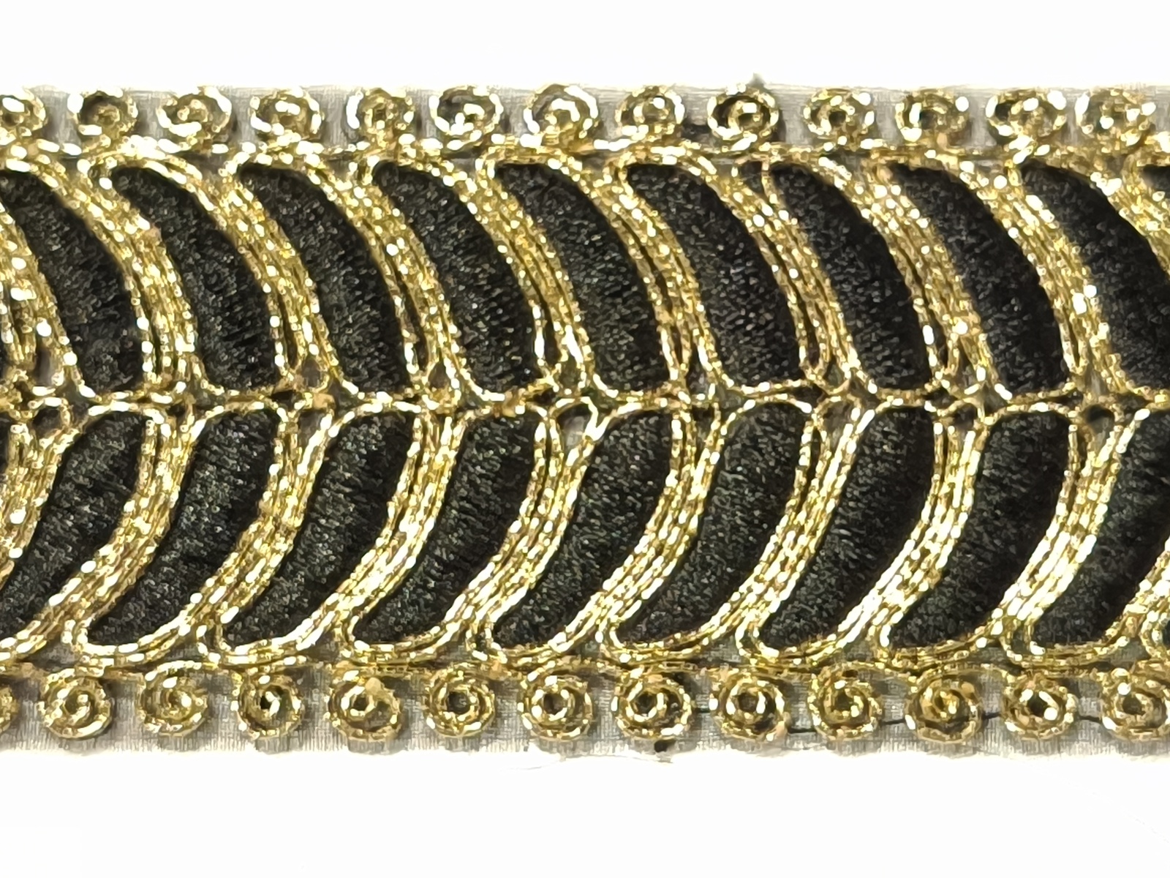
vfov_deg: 18.0
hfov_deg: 23.8
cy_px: 439
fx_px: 2772
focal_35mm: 82
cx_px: 585
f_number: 1.6
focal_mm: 6.57
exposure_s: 1/2219
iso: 2000
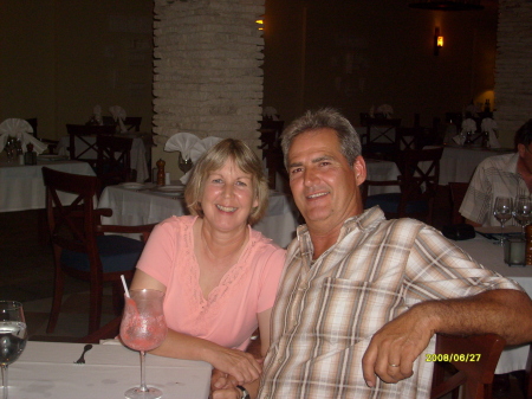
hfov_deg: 36.8
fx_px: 799
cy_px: 200
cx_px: 266
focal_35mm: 52
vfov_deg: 28.0
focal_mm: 8.7
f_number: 3.3
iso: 100
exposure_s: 1/60
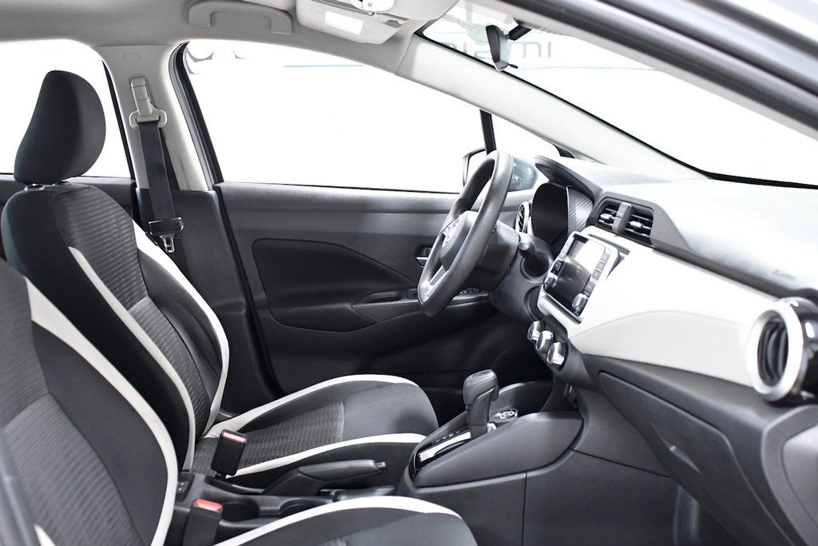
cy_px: 273
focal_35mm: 36
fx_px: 818
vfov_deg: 36.9
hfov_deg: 53.1
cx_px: 409
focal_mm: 24
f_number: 3.5
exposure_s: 1/100
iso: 2000
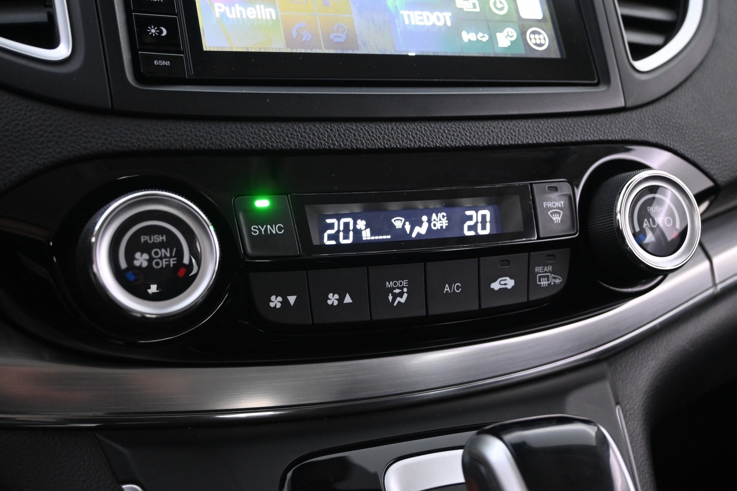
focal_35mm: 45
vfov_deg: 29.9
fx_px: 921
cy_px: 246
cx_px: 368
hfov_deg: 43.6
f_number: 4.8
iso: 2500
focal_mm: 30
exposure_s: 1/20
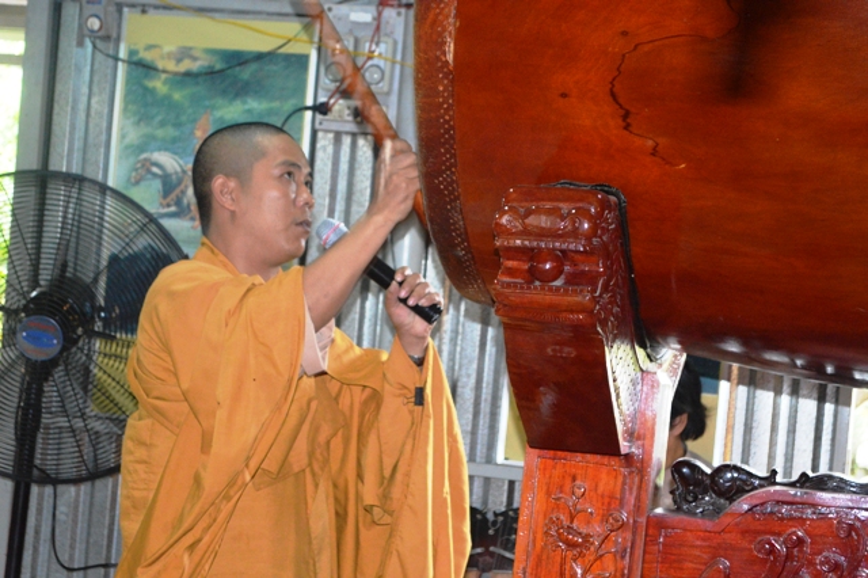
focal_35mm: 78
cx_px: 434
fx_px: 1880
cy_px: 289
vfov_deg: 17.5
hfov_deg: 26.0
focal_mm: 52
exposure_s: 1/60
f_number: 5.6
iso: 2500
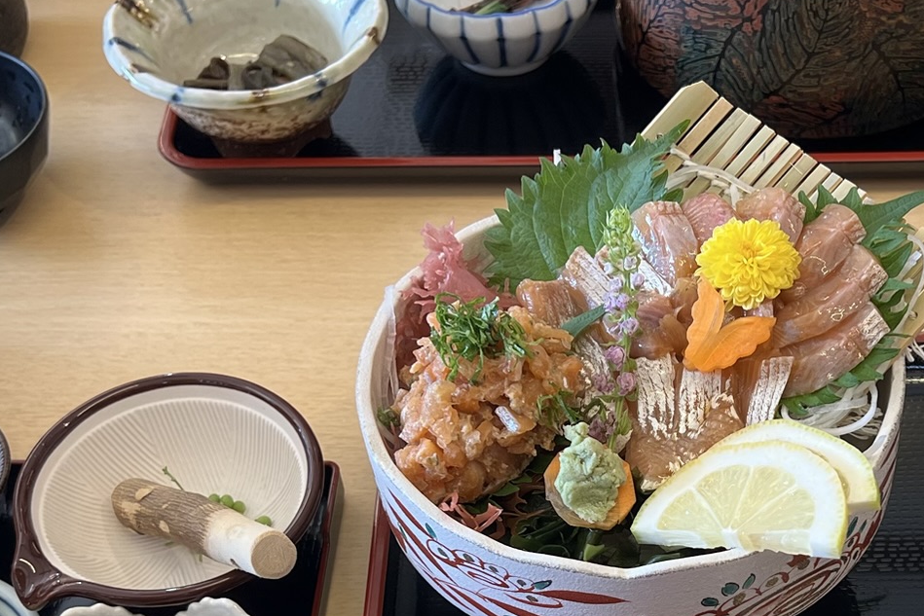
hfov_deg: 34.3
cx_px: 693
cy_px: 580
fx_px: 1463
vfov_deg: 23.0
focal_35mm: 57
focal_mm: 5.7
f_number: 1.5
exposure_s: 1/100
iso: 80
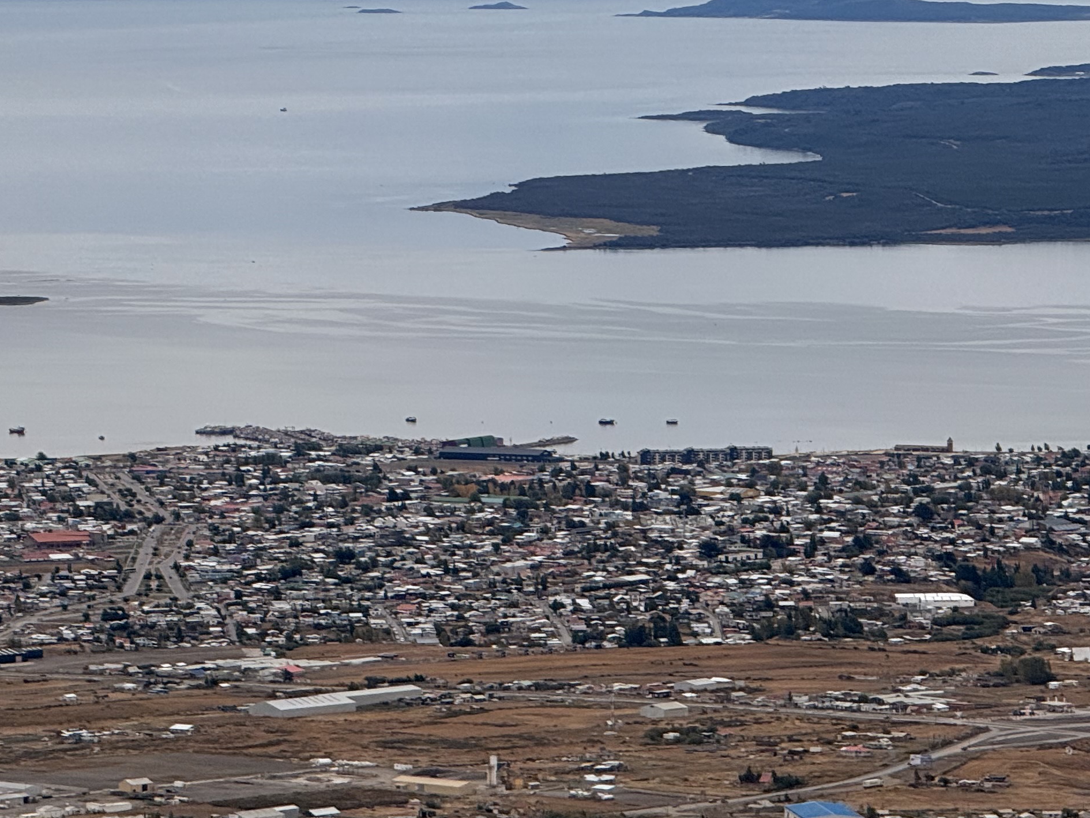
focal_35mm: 256
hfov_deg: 7.7
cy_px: 47
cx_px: 458
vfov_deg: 5.8
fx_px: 8062
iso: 50
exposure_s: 1/1130
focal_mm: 15.66
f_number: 2.8
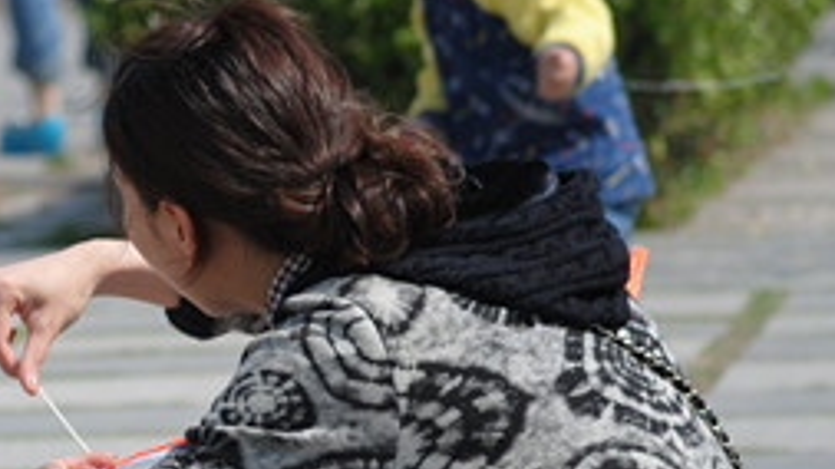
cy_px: 438
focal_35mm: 447
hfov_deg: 4.8
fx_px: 9892
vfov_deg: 2.7
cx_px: -116
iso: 100
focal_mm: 90
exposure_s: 1/800
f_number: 4.5
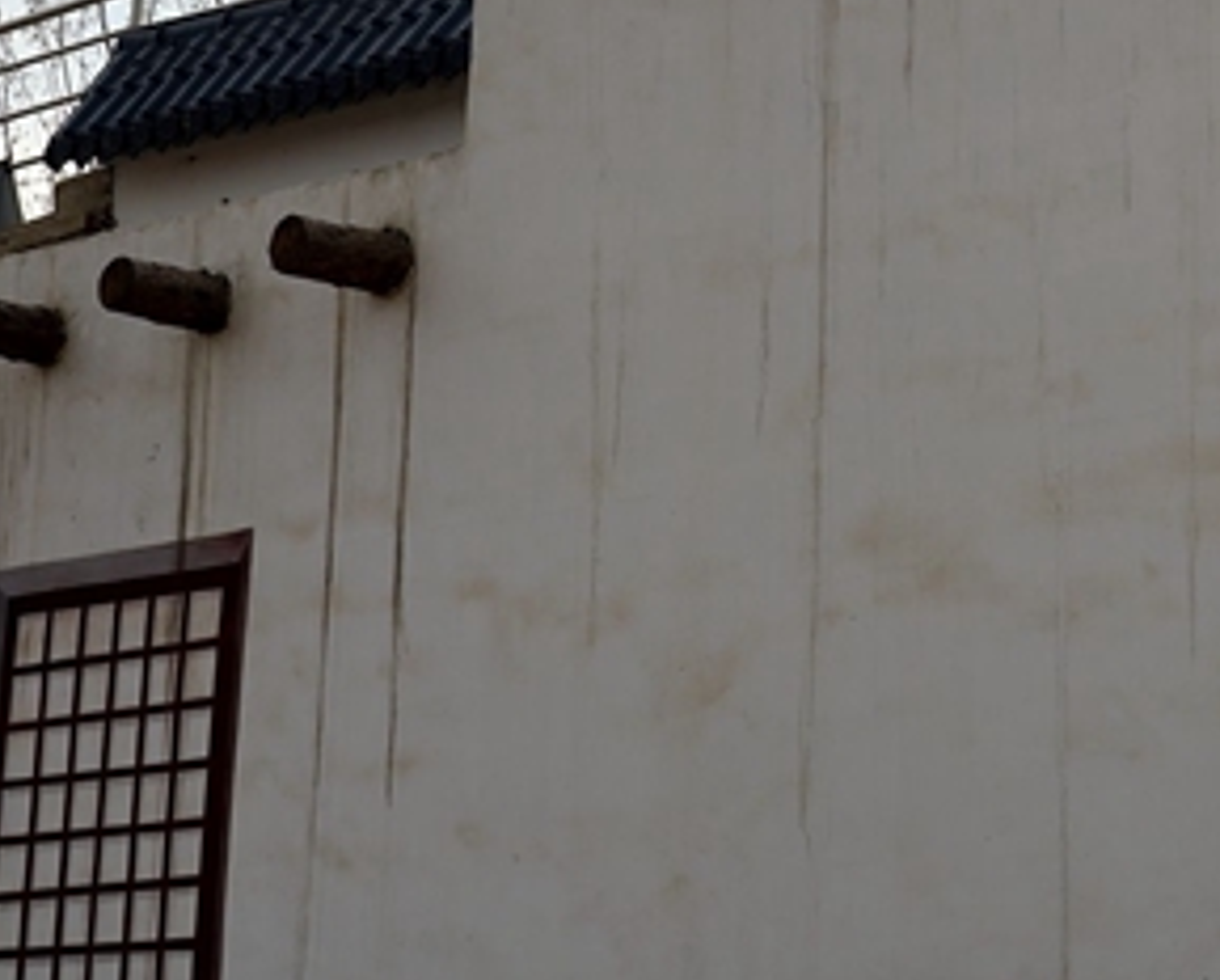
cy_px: 70
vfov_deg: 15.7
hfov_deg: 19.5
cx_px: 1005
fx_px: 3507
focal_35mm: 97
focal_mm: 44
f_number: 11
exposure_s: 1/200
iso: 100
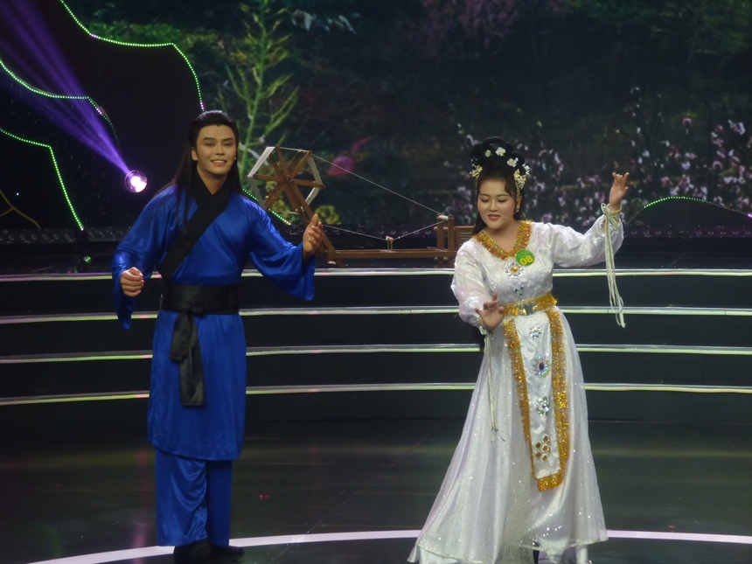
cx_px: 376
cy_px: 282
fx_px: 3498
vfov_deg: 9.2
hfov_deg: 12.3
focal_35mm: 161
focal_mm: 28.9
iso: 400
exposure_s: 1/125
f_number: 5.4
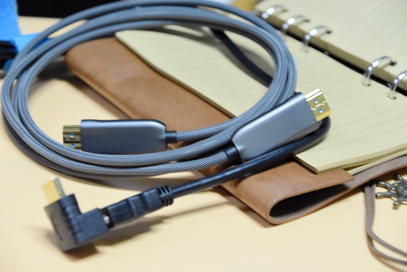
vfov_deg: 12.2
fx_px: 1272
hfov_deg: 18.2
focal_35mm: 112
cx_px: 204
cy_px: 136
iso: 3200
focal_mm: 75
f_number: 5.3
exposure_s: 1/30
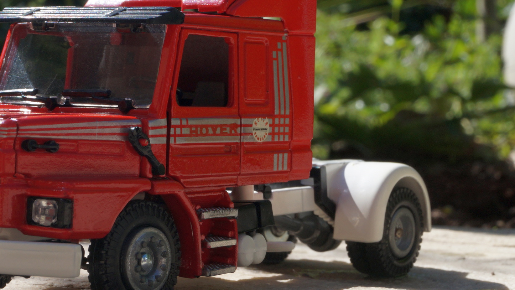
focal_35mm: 98
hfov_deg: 21.8
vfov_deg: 12.4
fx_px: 1335
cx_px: 201
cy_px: 116
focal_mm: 45
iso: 320
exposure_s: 1/80
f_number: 22
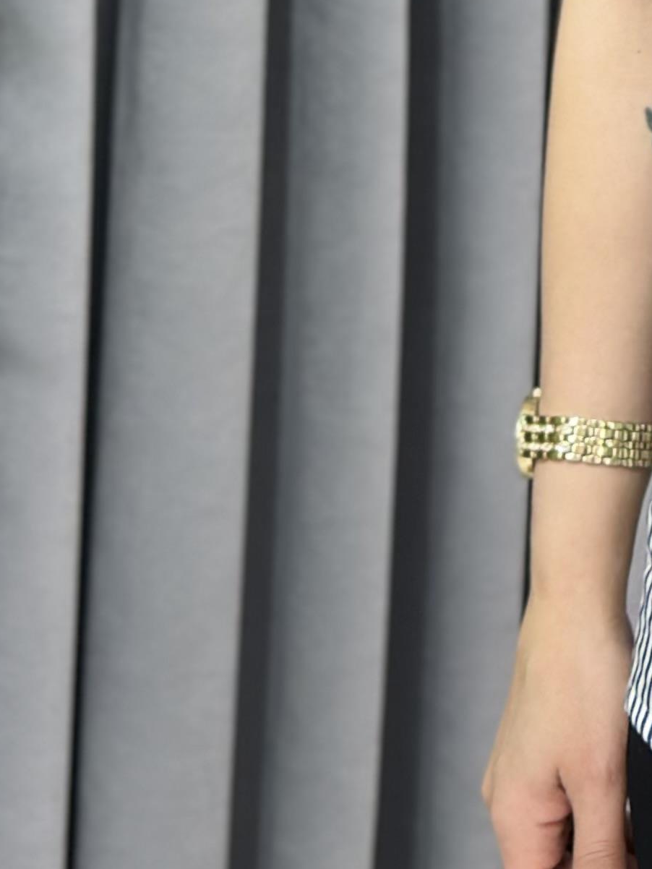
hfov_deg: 8.9
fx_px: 4042
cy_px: -436
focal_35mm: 161
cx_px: 1054
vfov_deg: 11.7
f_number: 1.78
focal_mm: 6.86
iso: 80
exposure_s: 1/100
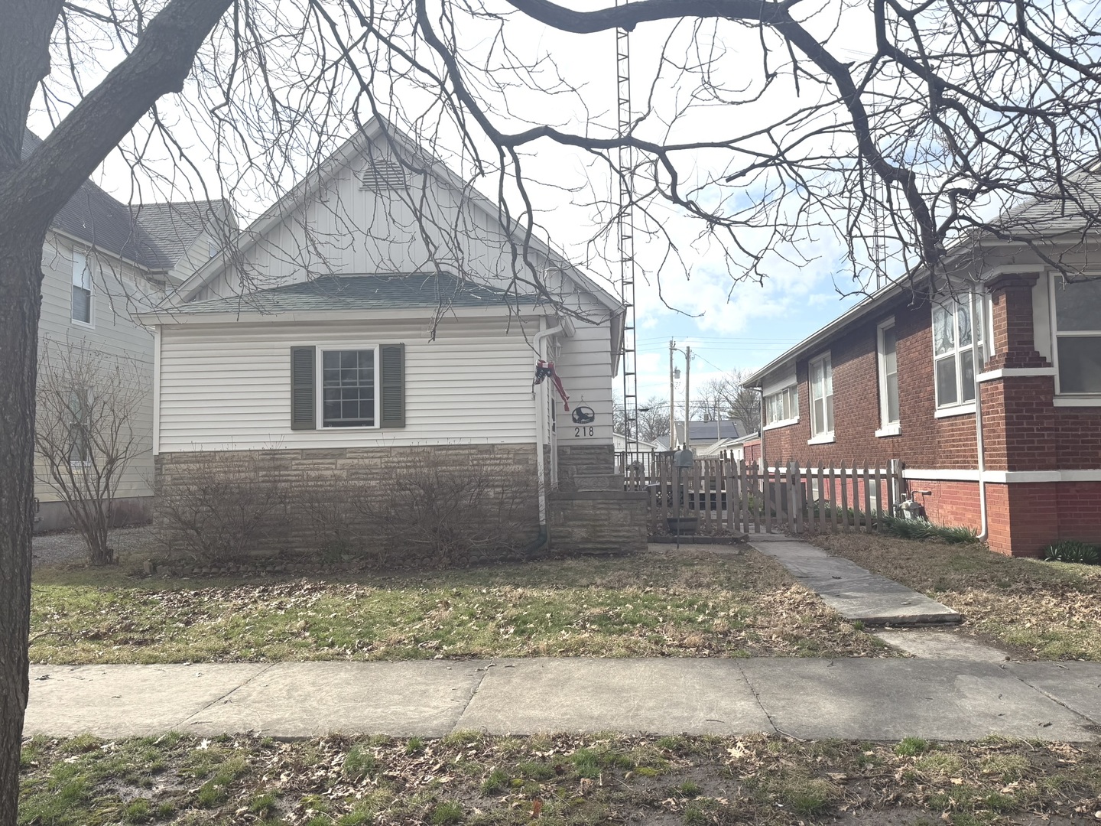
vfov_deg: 56.8
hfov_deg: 71.6
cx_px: 550
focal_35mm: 24
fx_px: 763
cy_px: 413
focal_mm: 6.76
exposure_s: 1/4975
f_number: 1.78
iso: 80
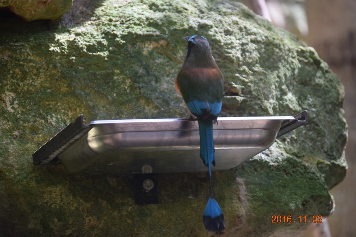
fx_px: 1853
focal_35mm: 188
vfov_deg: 7.3
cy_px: 118
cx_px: 178
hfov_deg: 11.0
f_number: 4.8
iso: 800
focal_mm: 125
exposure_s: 1/250
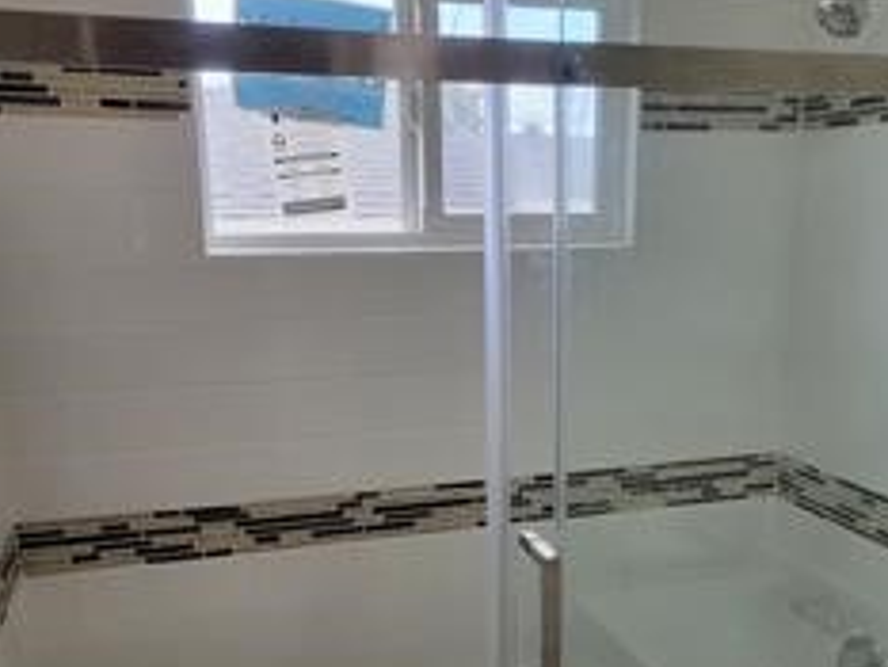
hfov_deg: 48.7
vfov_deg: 37.6
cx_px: 524
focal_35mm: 38
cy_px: 412
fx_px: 975
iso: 64
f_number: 1.8
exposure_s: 1/120
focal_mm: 5.4
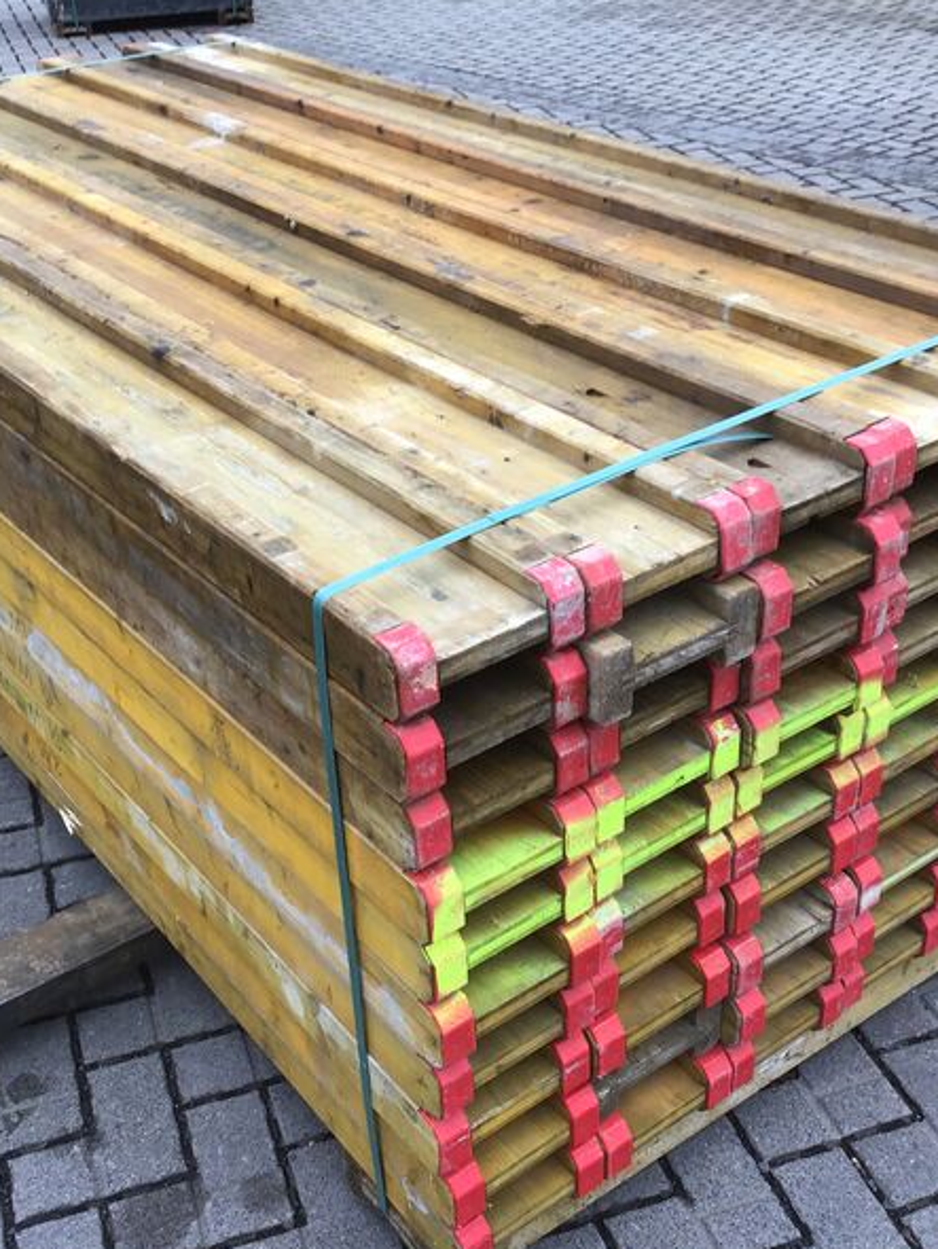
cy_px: 627
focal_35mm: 42
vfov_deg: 44.8
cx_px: 434
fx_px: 1516
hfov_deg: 34.4
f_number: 2.4
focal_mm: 3.3
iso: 25
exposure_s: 1/50
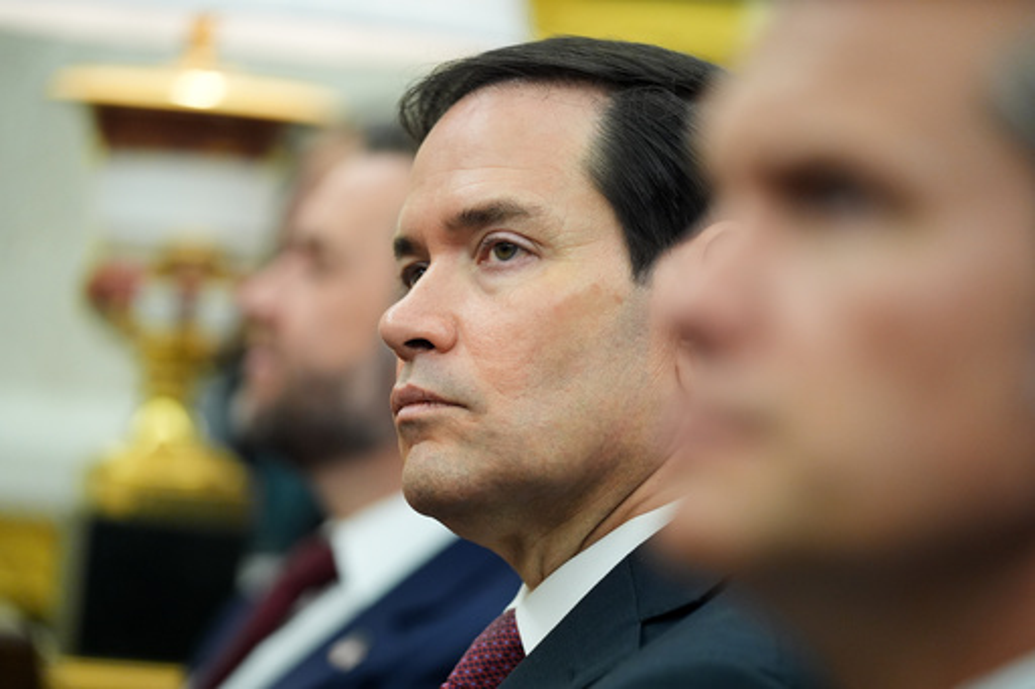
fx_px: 3794
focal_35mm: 132
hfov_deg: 15.5
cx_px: 518
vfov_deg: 10.4
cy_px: 344
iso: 2500
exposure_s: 1/250
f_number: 2.8
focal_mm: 132
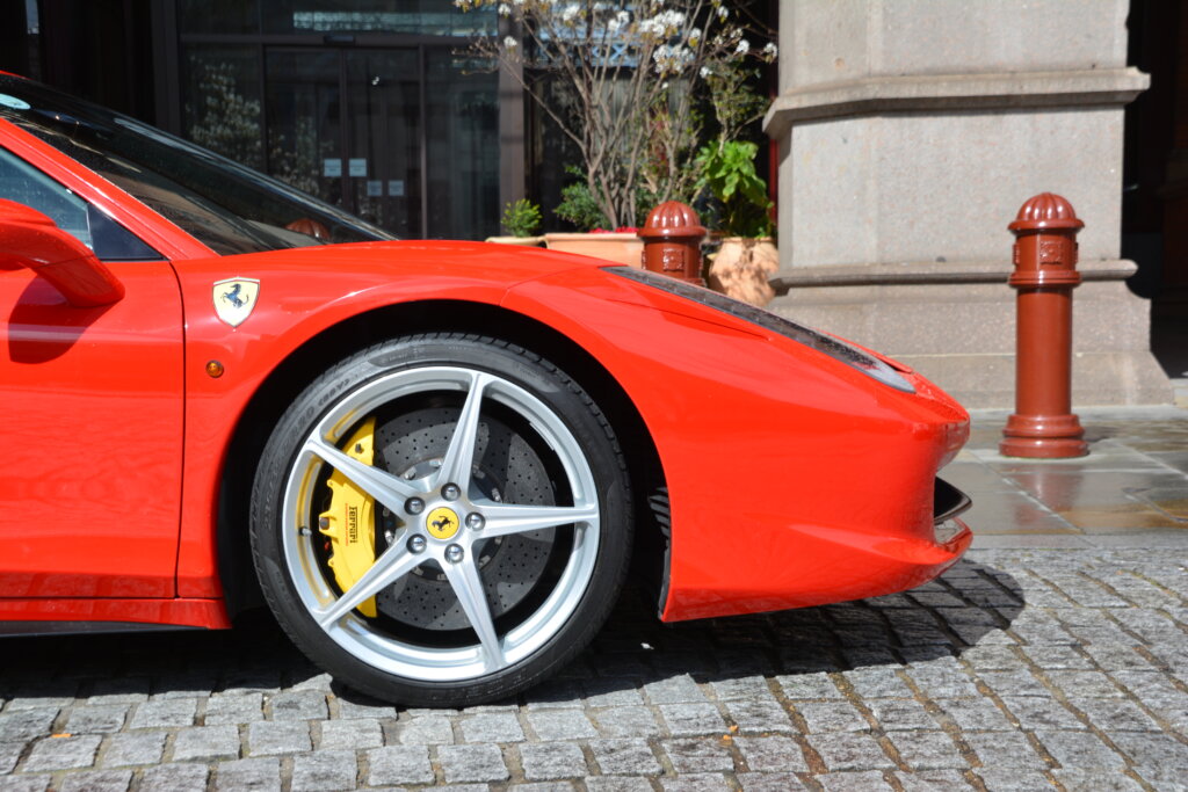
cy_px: 396
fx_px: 1881
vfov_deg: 23.8
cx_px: 594
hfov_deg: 35.0
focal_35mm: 57
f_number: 9
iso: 100
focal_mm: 38
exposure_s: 1/320
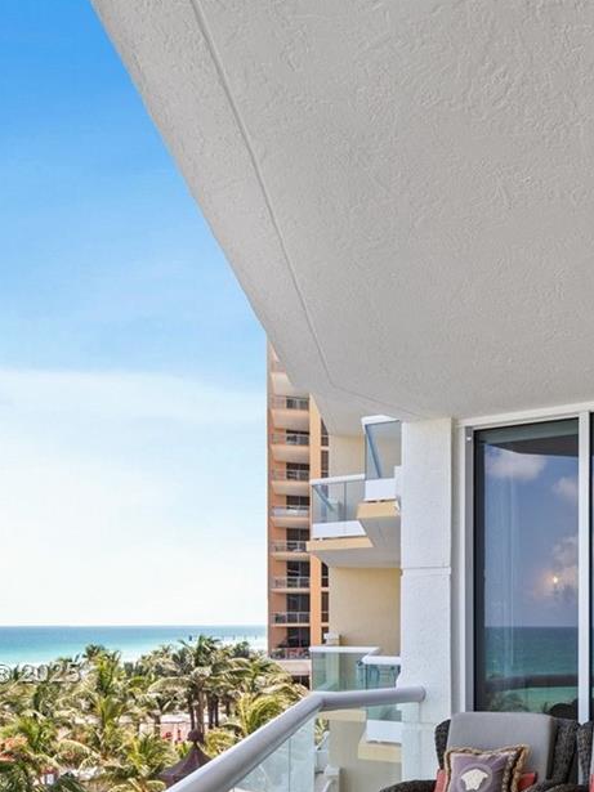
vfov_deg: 48.4
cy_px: 675
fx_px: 801
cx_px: 698
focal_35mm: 35
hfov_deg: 33.7
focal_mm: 14
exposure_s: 1/100
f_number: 8
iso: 200
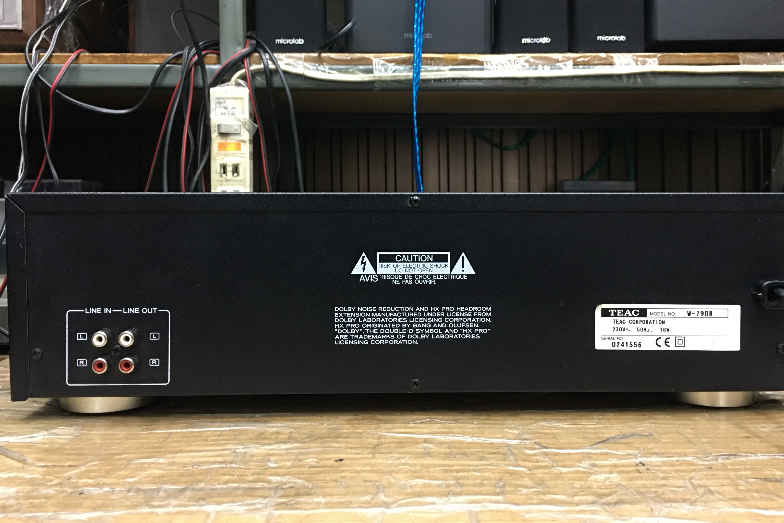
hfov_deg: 58.7
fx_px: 697
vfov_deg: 41.0
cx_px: 412
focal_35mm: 32
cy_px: 221
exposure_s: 1/10
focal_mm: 4.15
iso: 100
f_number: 2.2
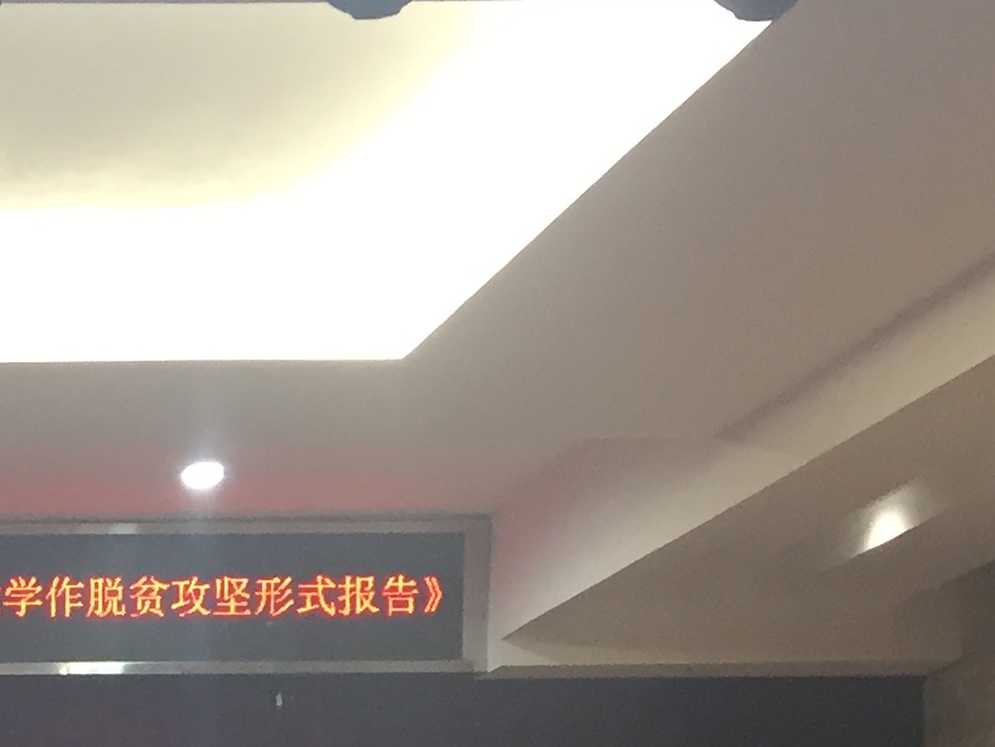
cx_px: -483
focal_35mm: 120
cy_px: 1329
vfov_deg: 11.5
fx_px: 3450
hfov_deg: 15.2
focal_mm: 4.15
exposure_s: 1/33
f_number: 2.2
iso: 100
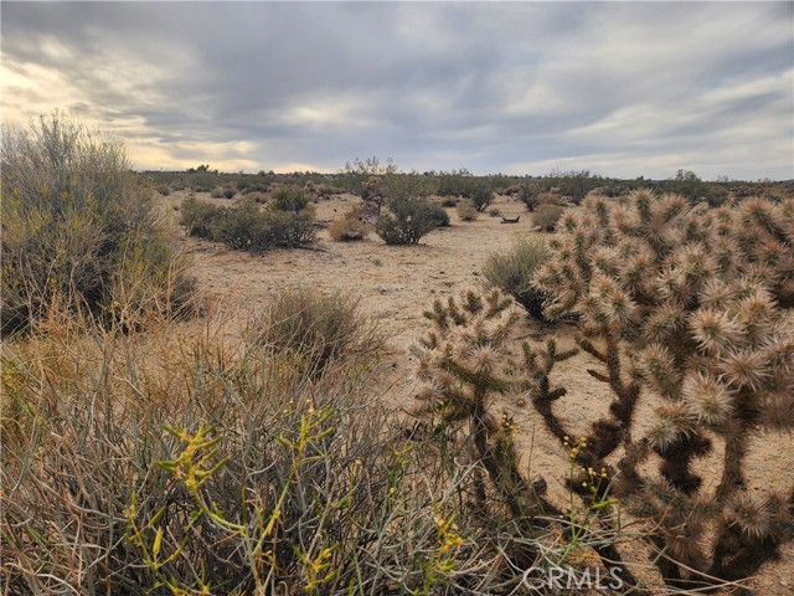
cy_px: 298
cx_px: 397
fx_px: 528
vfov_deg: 58.9
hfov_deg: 73.9
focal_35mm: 23
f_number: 1.8
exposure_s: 1/873
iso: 20
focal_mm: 5.4
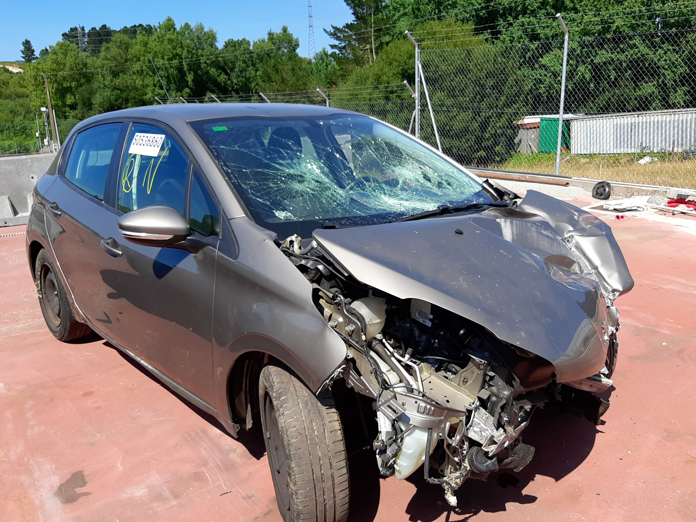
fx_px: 583
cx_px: 379
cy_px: 270
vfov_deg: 48.2
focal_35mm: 29
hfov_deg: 61.6
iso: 40
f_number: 1.7
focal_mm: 3.92
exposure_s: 1/1976
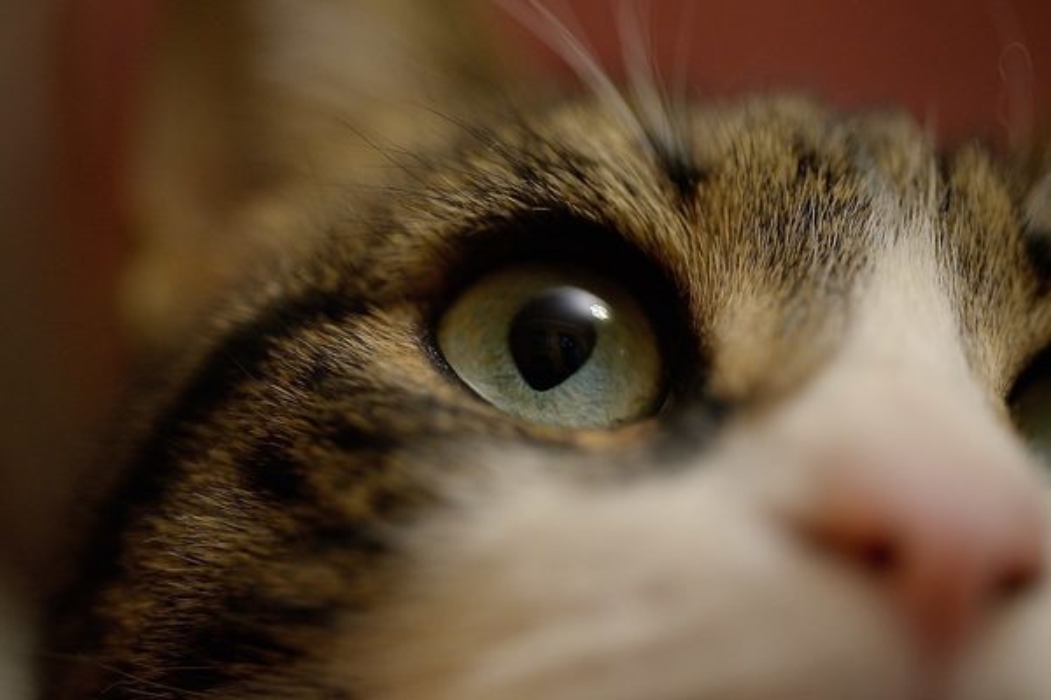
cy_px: 350
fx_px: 1752
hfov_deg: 33.4
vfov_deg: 22.6
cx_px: 526
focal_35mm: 60
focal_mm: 60
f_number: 4
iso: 4000
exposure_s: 1/80
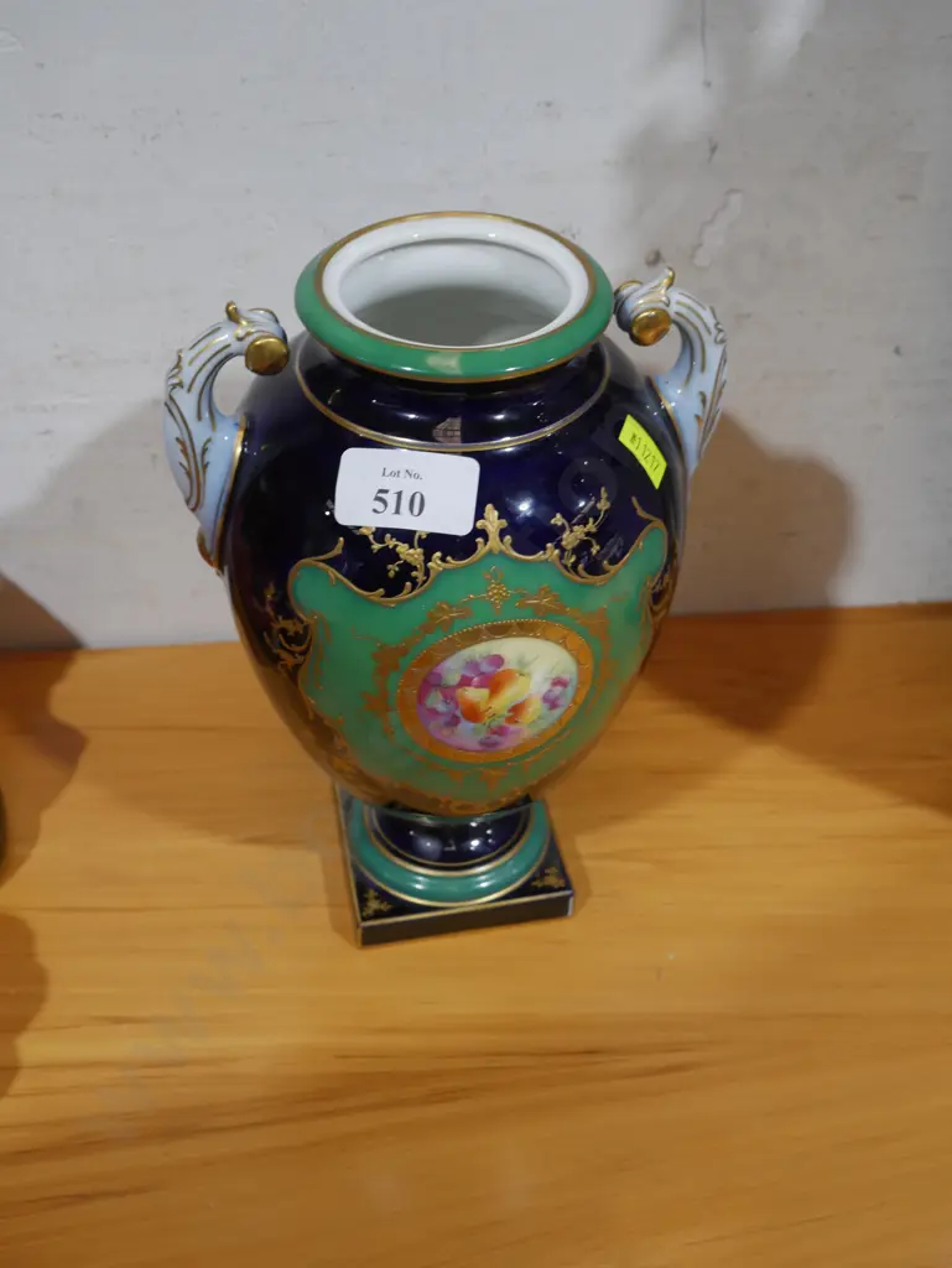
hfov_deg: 36.0
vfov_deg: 46.8
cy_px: 634
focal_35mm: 40
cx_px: 476
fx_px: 1466
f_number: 5.6
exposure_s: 1/60
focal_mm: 20
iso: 800
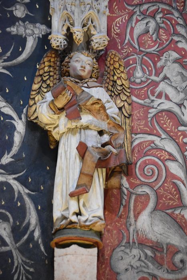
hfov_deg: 9.6
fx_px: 1110
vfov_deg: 14.4
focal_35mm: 142
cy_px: 140
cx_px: 94
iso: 5600
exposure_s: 1/125
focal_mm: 95
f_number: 4.5
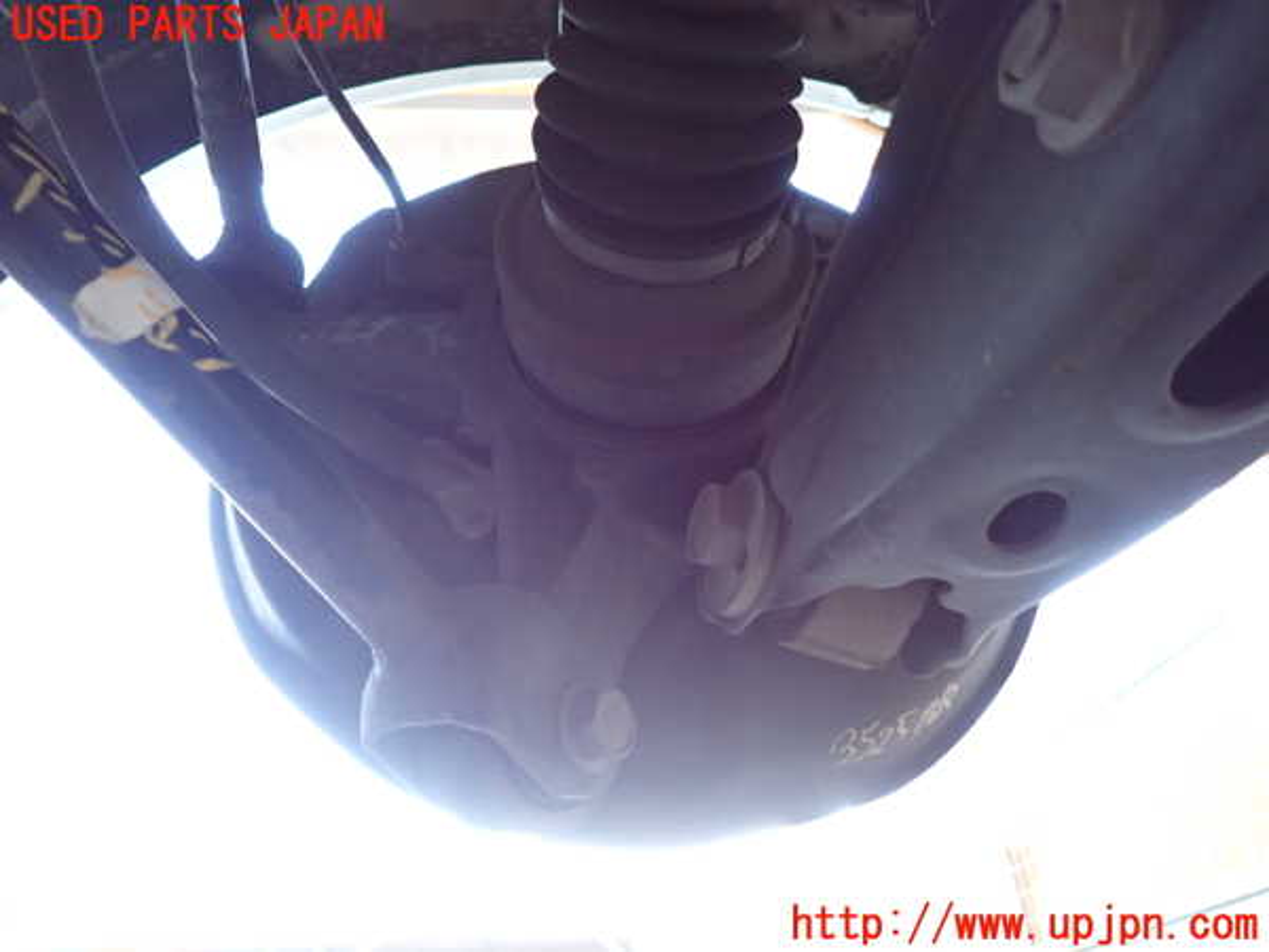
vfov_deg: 54.9
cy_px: 476
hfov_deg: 69.4
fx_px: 916
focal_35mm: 25
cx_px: 634
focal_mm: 4.5
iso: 320
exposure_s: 1/30
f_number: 2
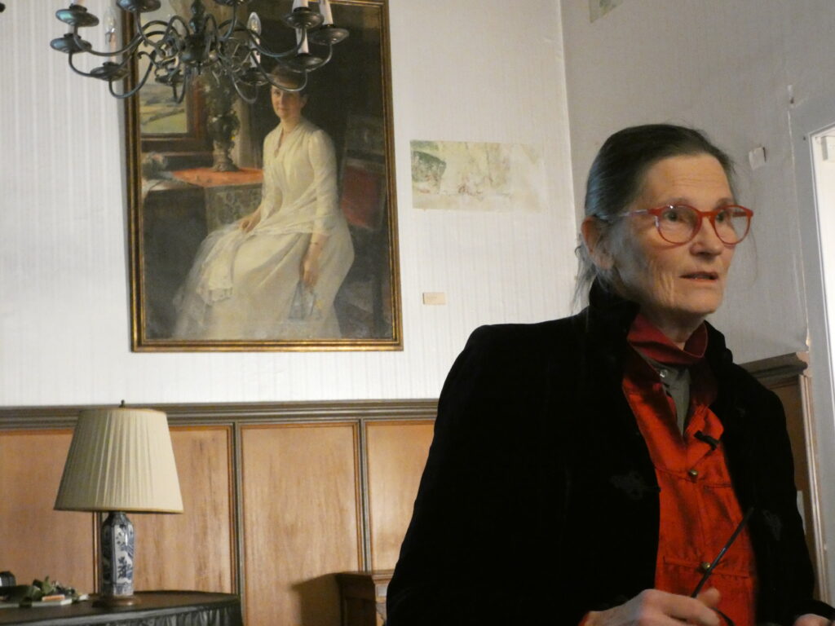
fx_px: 1471
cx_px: 418
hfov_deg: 31.7
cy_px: 313
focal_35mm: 61
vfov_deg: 24.0
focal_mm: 10.8
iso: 1600
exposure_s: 1/25
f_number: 4.1
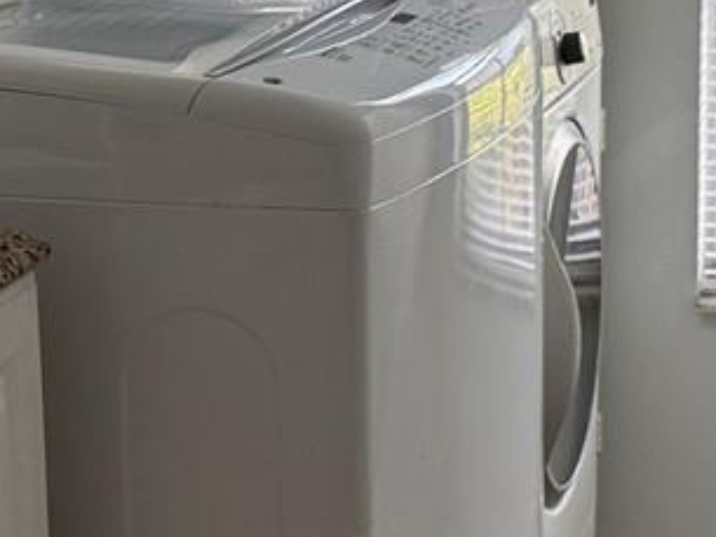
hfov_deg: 15.6
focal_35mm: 126
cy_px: 178
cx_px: 207
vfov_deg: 11.8
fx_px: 2607
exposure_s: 1/120
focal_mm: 6.76
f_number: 1.78
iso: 125
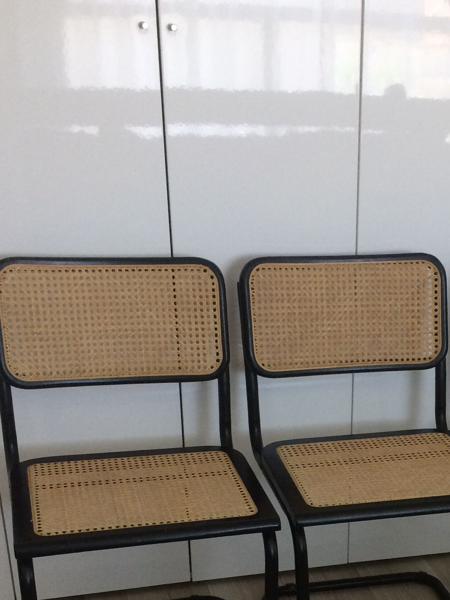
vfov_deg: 31.9
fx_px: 988
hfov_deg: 25.0
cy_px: 558
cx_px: 395
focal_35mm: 57
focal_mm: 4.15
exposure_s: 1/33
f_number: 2.2
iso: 80
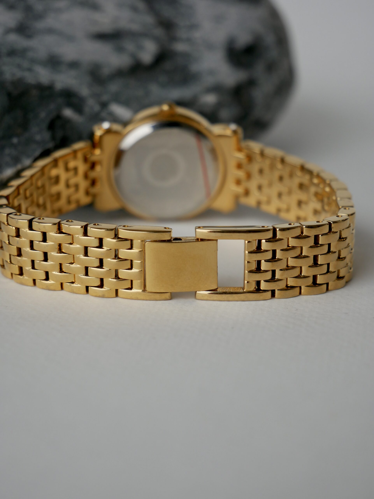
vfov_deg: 19.6
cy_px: 250
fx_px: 1440
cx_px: 187
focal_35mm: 100
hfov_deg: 14.8
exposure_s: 1/125
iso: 400
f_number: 5.6
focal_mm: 50
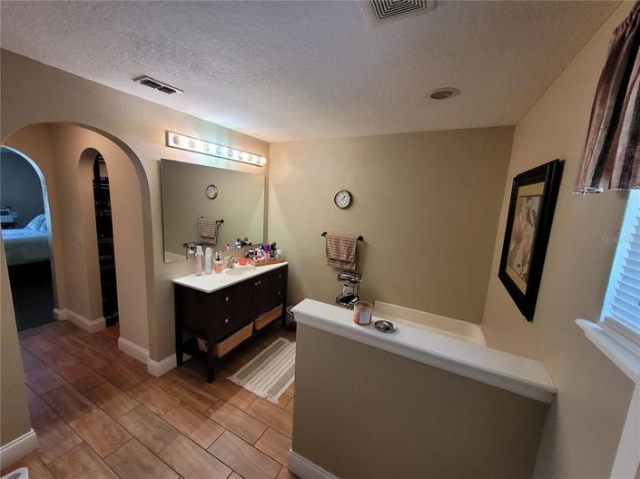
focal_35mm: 13
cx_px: 320
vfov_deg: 89.9
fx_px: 240
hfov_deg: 106.2
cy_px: 240
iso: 250
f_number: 2.2
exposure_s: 1/60
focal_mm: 1.74
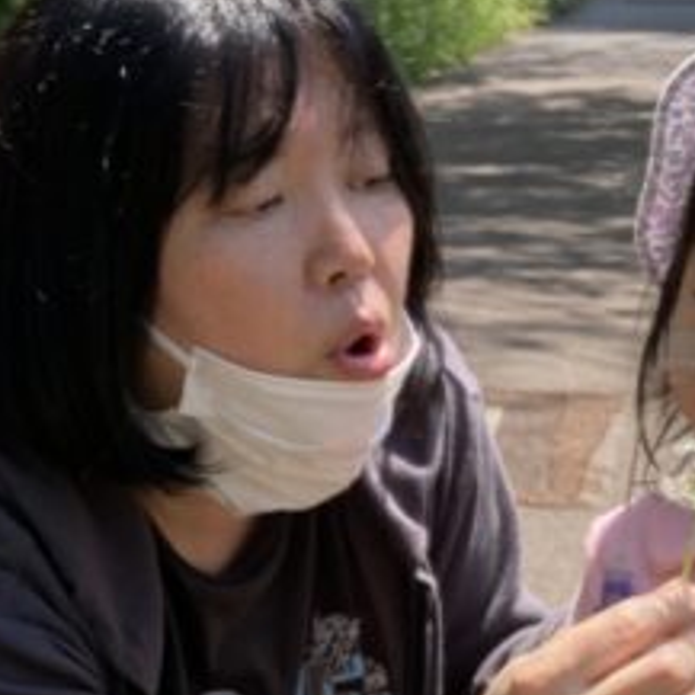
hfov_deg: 14.5
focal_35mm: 117
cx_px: -86
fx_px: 2658
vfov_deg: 14.9
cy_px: 490
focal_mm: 3.99
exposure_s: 1/546
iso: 20
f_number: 1.8
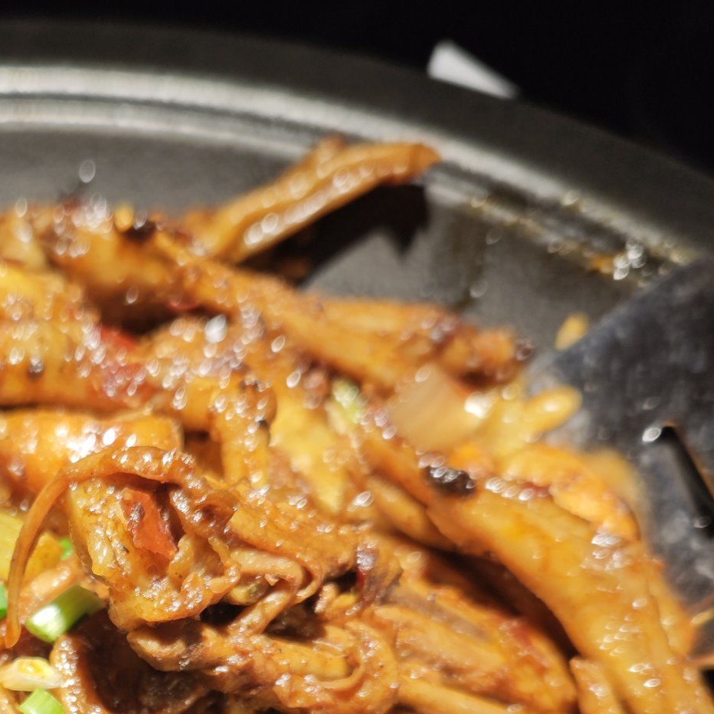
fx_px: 1400
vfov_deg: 25.5
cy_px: 868
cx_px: -64
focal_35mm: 60
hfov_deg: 26.4
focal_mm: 6.55
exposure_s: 1/100
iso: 80
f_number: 1.6
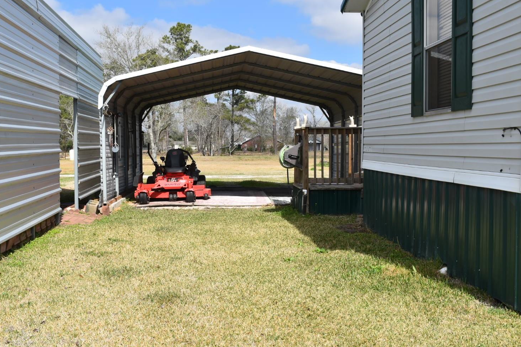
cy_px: 165
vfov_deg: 31.2
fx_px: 622
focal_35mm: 43
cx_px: 237
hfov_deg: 45.4
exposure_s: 1/400
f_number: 10
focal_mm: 26
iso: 200
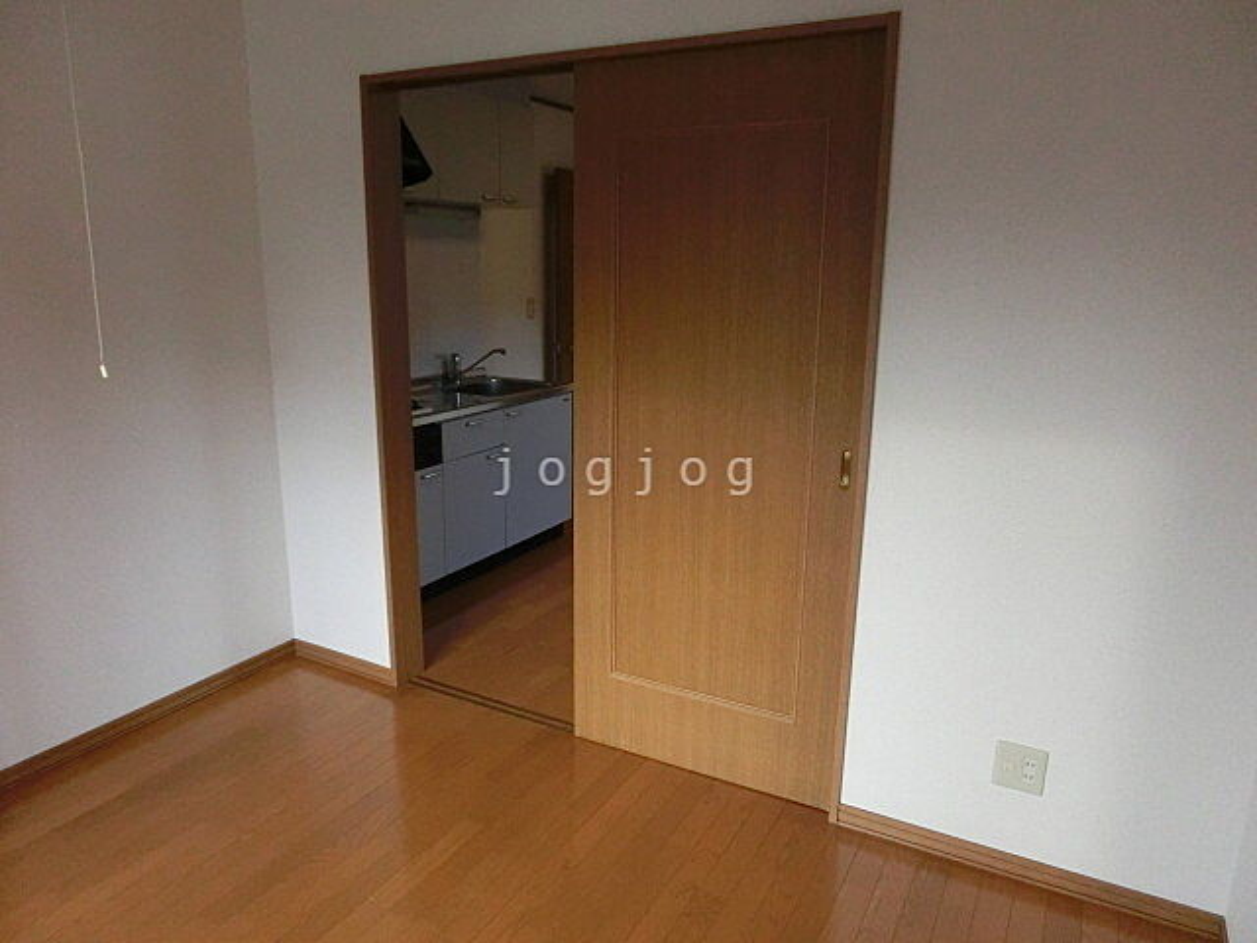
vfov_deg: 56.8
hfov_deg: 71.6
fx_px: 872
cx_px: 628
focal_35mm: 24
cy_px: 472
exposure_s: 1/500
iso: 800
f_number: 3
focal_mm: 4.24
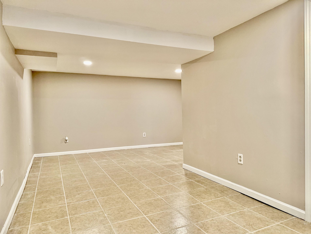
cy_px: 117
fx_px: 216
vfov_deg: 56.8
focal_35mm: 24
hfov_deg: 71.6
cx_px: 156
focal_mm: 6.76
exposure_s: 1/120
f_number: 1.78
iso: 250
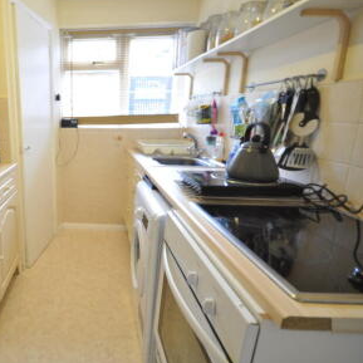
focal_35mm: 21
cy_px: 176
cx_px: 65
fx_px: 249
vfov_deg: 72.1
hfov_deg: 64.8
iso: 200
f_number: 4
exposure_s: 1/2.5
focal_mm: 10
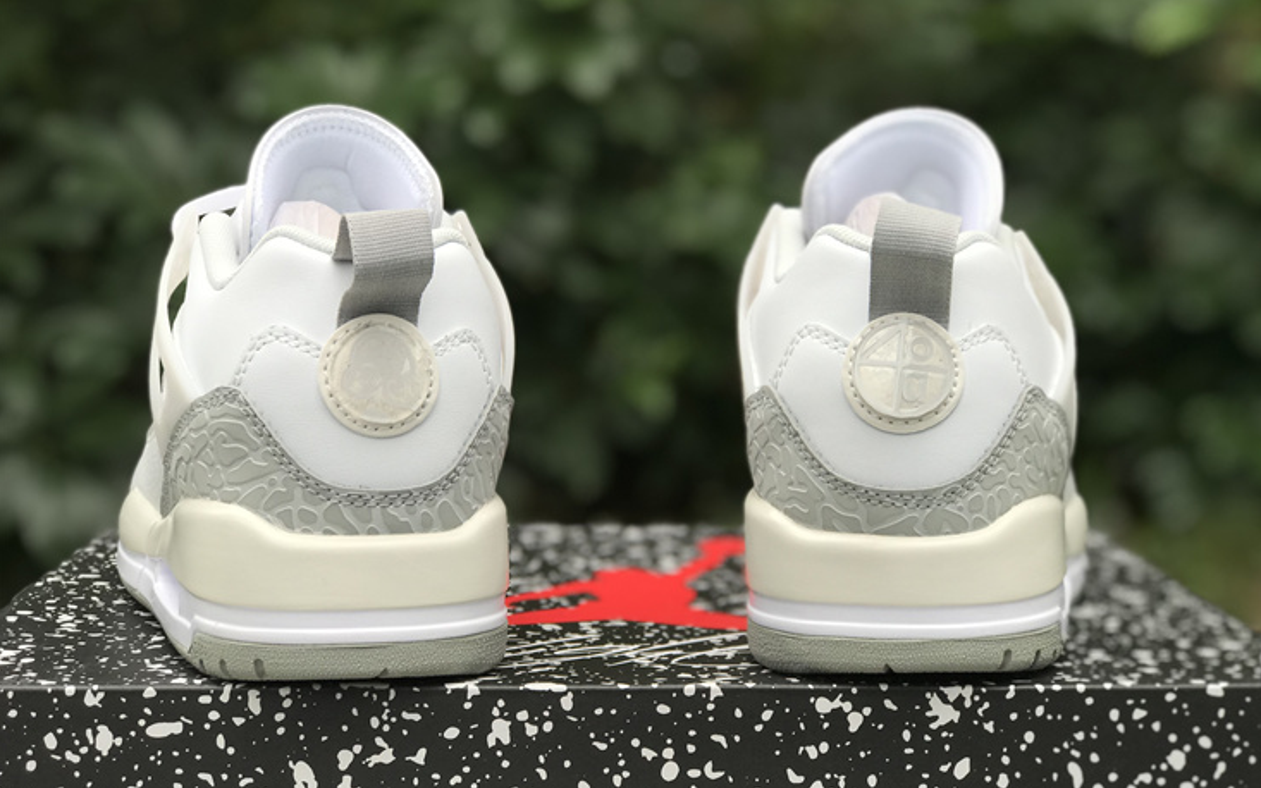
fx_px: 2096
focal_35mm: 61
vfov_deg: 21.3
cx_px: 633
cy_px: 381
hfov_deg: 33.5
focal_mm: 6.6
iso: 20
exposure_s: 1/204
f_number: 2.8
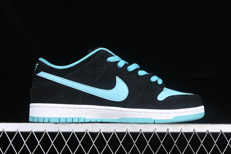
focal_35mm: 75
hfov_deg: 27.0
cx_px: 116
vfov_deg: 18.2
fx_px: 481
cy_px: 77
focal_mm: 50
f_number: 6.3
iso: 160
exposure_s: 1/60
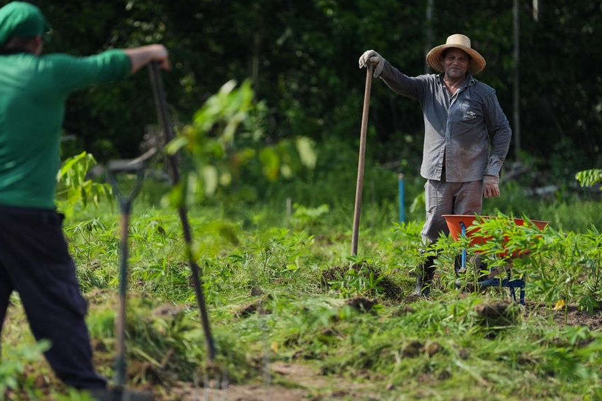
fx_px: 4063
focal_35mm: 243
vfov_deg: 5.7
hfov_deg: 8.5
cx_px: 249
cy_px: 203
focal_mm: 200
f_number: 2.8
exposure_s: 1/4000
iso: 400
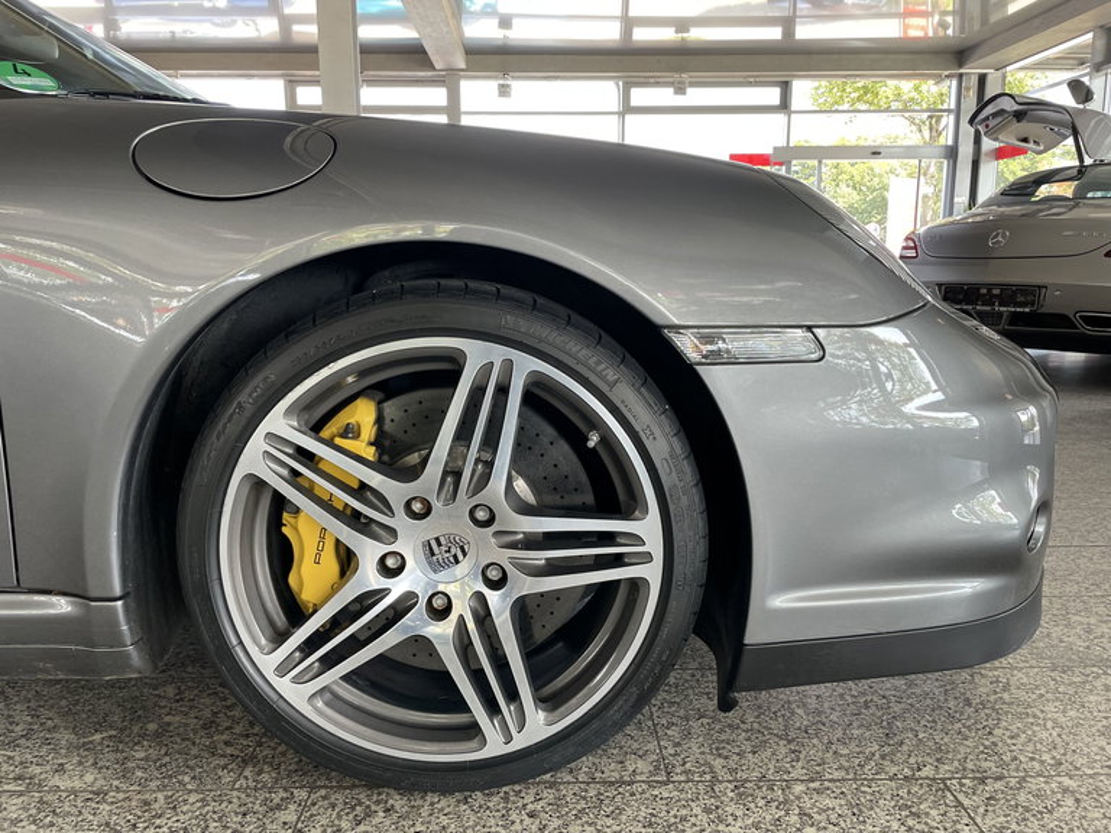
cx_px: 556
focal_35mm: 26
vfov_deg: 53.1
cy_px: 416
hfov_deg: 67.3
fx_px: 834
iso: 125
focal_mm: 4.2
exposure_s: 1/121
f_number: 1.6
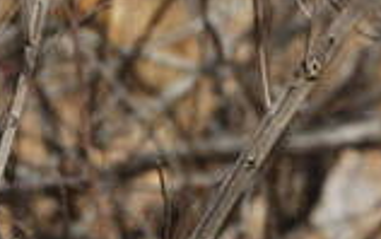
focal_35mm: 2242
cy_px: 212
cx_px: 538
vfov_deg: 0.6
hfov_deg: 0.9
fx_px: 23296
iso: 320
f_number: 5.6
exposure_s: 1/400
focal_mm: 330
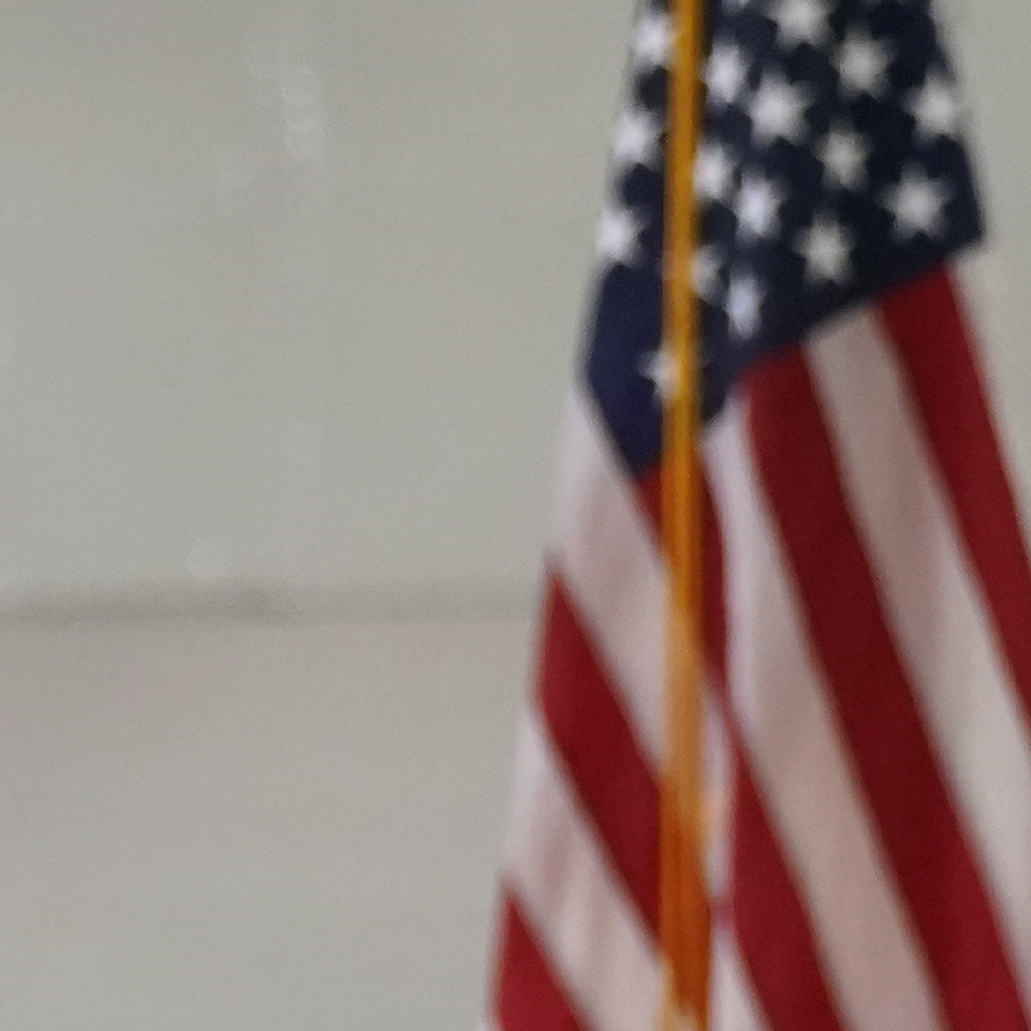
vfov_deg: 1.6
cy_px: 1458
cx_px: -1047
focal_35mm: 1062
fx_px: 35786
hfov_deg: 1.6
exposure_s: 1/640
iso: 3200
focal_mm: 222
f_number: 5.6
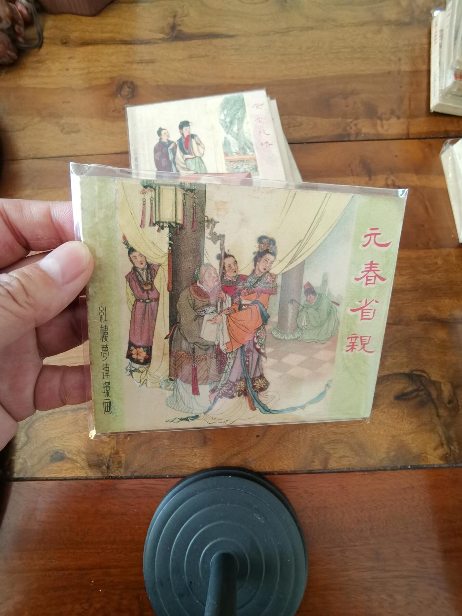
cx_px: 231
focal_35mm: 17
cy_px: 308
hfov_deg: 74.7
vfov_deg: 91.0
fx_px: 303
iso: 200
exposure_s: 1/30
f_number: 2.2
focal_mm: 2.26
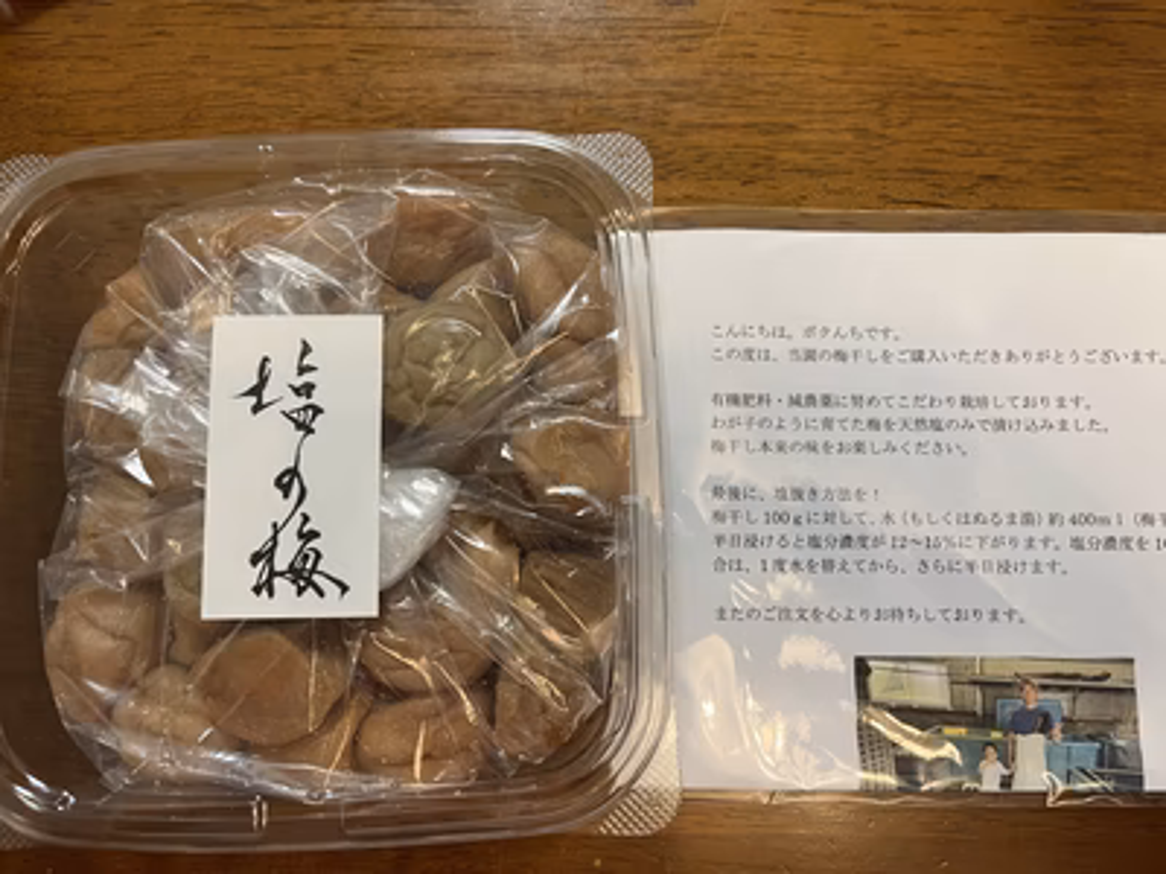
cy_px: 437
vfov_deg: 53.1
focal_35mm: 26
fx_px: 876
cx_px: 583
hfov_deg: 67.3
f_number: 1.6
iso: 80
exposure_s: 1/50
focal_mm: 5.1
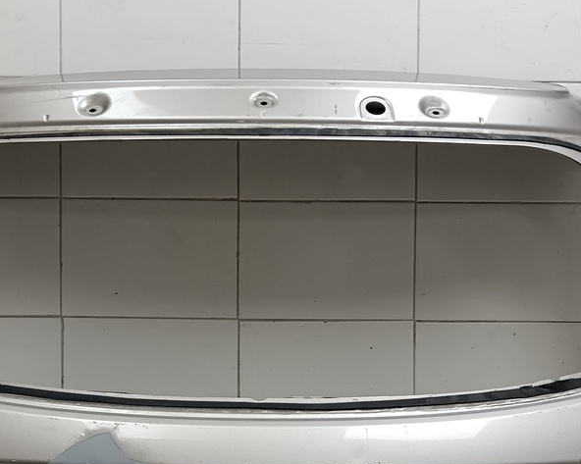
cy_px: 358
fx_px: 980
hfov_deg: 33.0
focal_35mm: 57
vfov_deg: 26.3
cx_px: 267
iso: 348
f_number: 1.9
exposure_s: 1/100
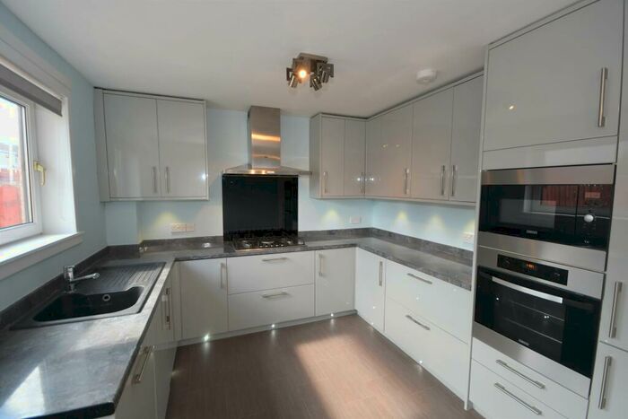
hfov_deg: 100.4
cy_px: 210
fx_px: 262
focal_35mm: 15
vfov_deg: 77.4
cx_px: 314
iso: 320
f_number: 4
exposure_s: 1/125
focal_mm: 10
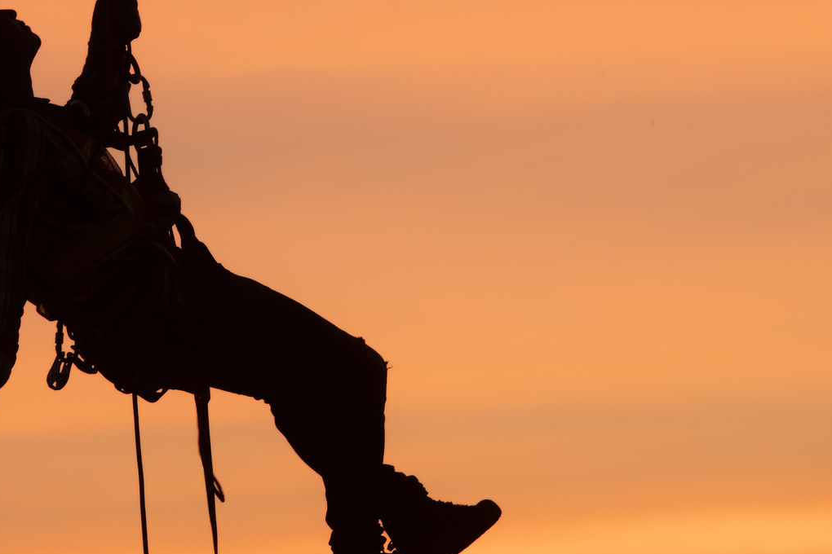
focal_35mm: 320
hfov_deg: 6.4
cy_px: 143
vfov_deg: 4.3
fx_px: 7395
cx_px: 302
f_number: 5
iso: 320
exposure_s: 1/100
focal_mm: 170
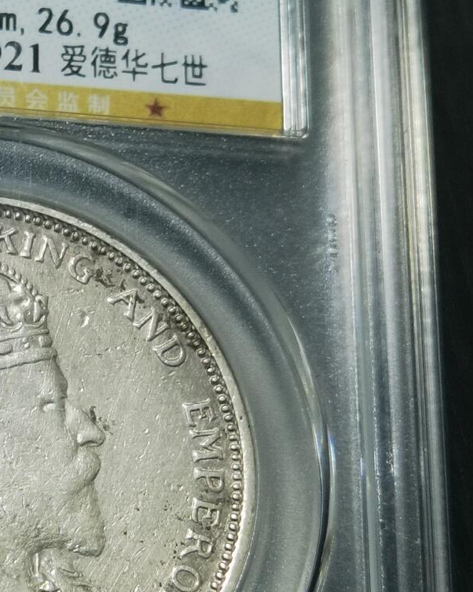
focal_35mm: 126
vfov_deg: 15.3
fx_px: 2206
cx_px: -6
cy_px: 350
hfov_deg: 12.1
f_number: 1.9
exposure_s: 1/100
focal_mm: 6.67
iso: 80
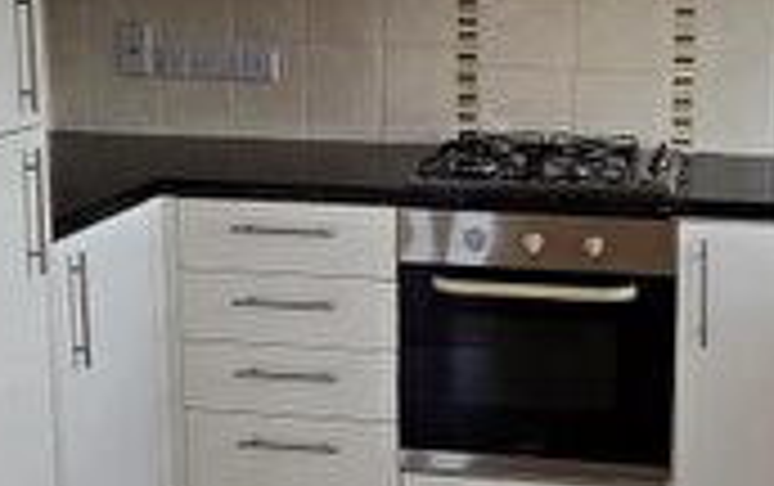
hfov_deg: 35.5
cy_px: 155
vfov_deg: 23.1
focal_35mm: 56
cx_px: 572
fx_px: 1183
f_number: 2.2
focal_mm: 2.2
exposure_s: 1/359
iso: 100
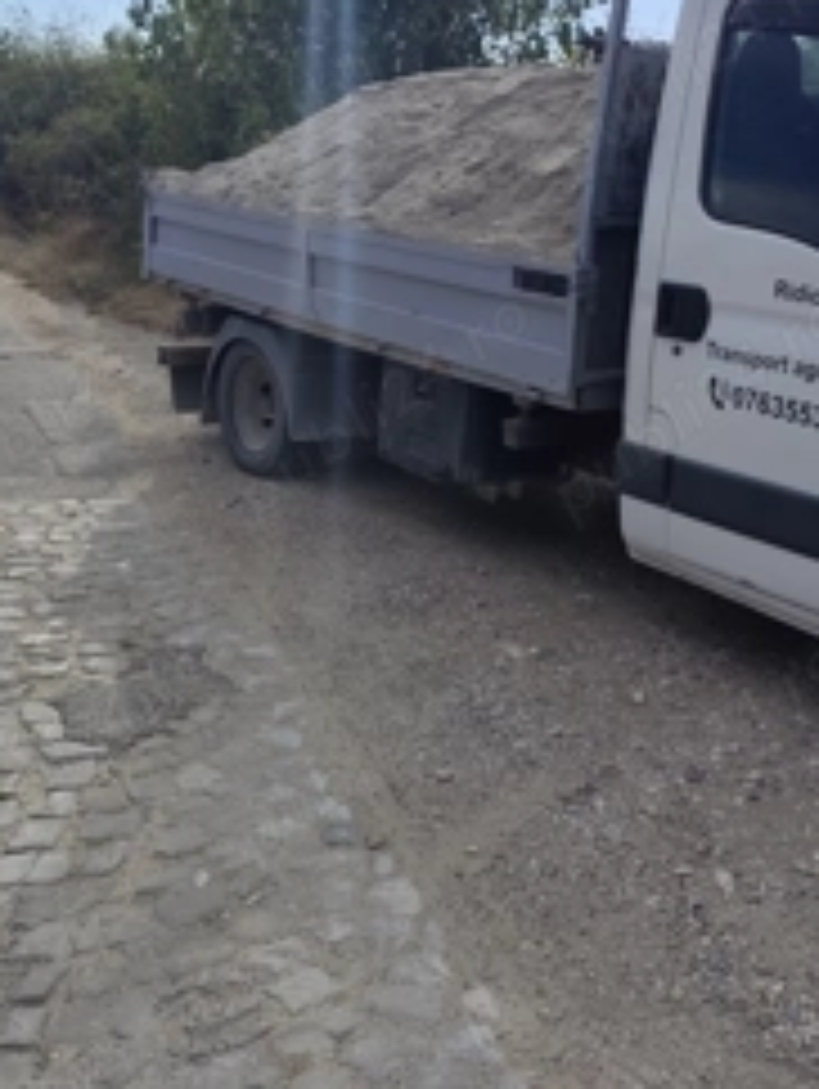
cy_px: 482
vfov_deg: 48.8
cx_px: 540
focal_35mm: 38
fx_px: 1197
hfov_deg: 37.4
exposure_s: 1/2455
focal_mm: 6.19
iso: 50
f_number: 1.65
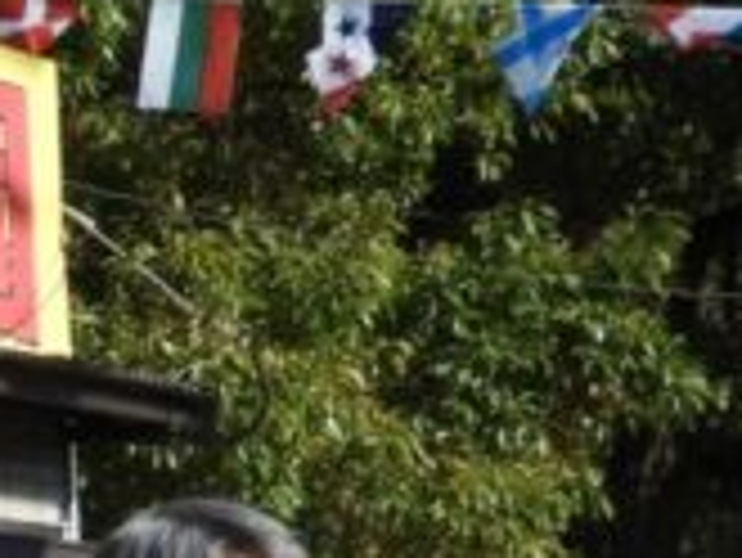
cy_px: 936
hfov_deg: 7.3
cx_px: -1273
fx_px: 5320
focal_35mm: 248
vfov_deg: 5.9
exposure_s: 1/1000
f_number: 3.8
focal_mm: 7.2
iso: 100
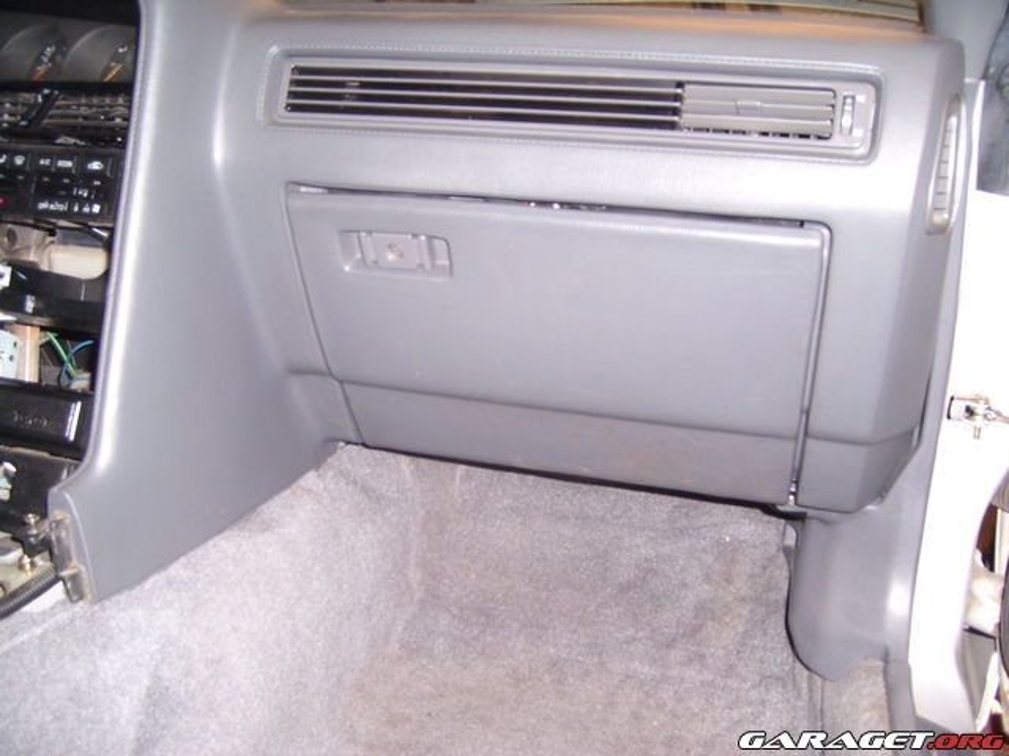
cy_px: 378
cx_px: 504
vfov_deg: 40.7
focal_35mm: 35
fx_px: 1020
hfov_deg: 52.6
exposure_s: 1/30
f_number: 2.8
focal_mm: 5.8
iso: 100
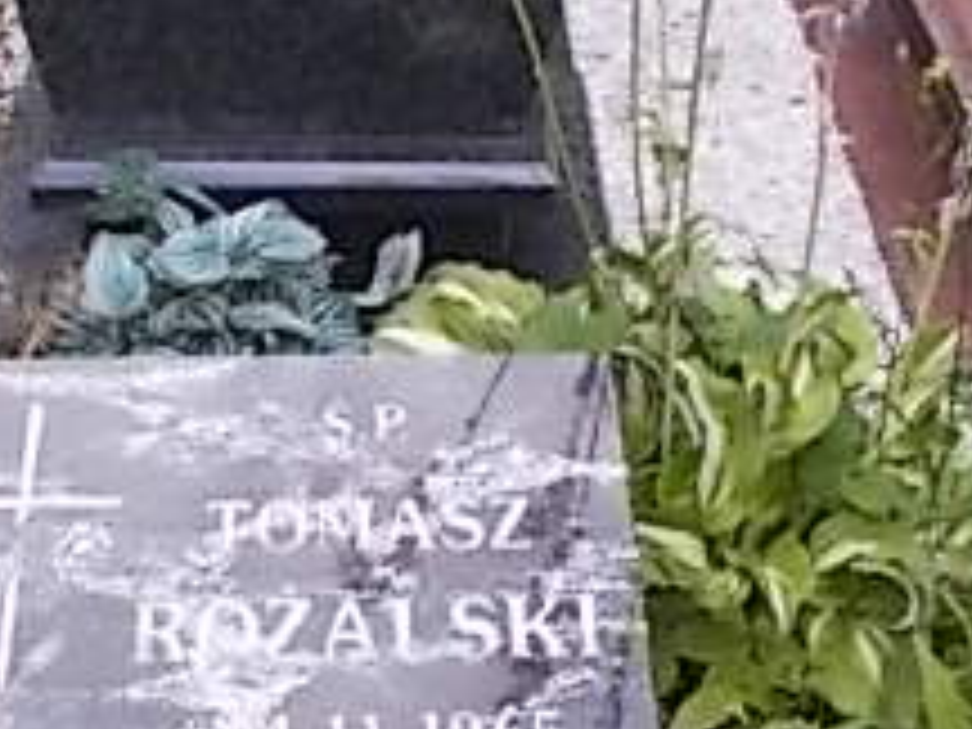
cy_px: 522
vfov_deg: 19.0
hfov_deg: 25.3
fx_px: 2162
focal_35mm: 77
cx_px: 446
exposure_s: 1/125
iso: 80
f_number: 3.2
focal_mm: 4.6
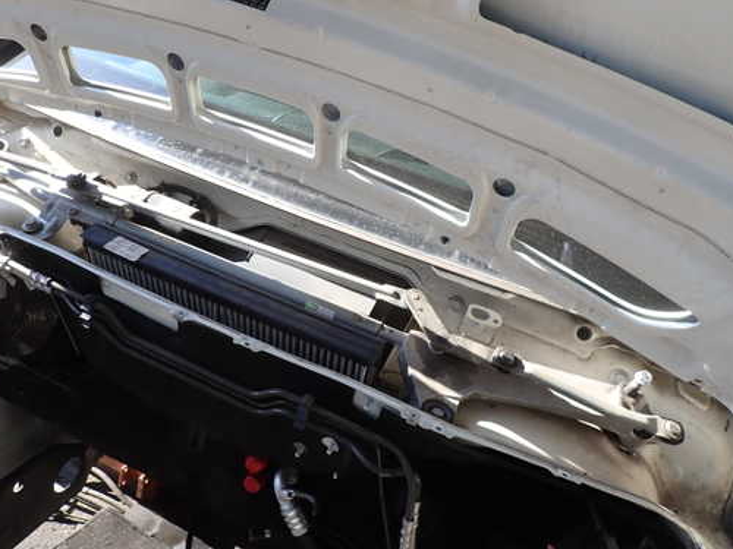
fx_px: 635
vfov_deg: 46.8
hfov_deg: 59.8
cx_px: 323
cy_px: 269
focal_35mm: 30
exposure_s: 1/200
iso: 100
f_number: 2.8
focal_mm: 4.5
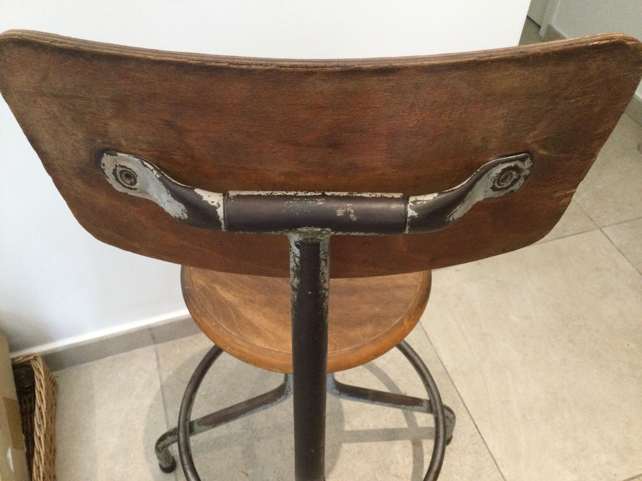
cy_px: 240
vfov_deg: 45.4
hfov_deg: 58.4
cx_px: 321
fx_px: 575
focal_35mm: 31
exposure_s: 1/25
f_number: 2.4
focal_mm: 3.3
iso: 200
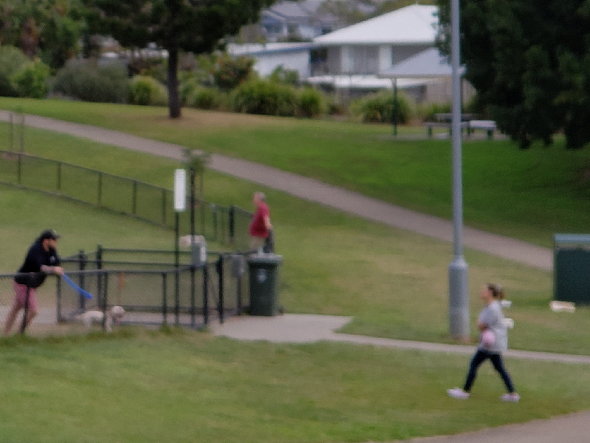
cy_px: 84
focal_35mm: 104
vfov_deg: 14.1
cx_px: 26
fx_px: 1773
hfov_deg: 18.5
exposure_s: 1/507
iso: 32
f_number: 2.4
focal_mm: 6
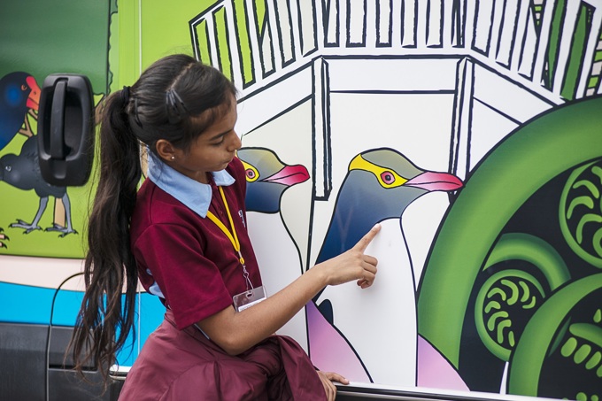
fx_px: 2842
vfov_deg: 8.1
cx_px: 301
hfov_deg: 12.1
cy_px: 200
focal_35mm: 170
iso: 800
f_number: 2.8
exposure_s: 1/6400
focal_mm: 170
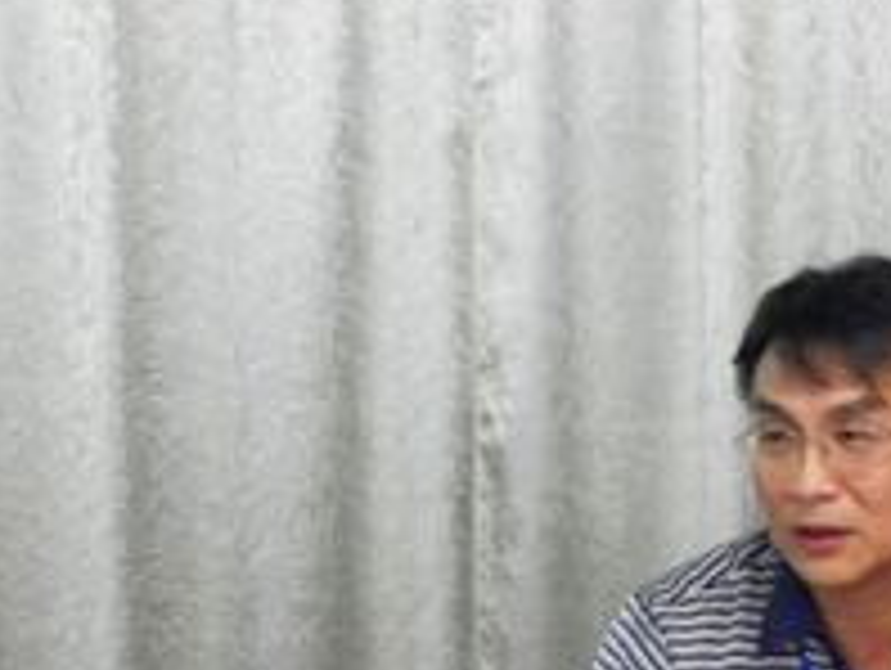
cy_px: 740
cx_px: 675
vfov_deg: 9.0
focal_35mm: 164
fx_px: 4226
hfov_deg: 12.0
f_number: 4.5
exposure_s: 1/3
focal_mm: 13.9
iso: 200
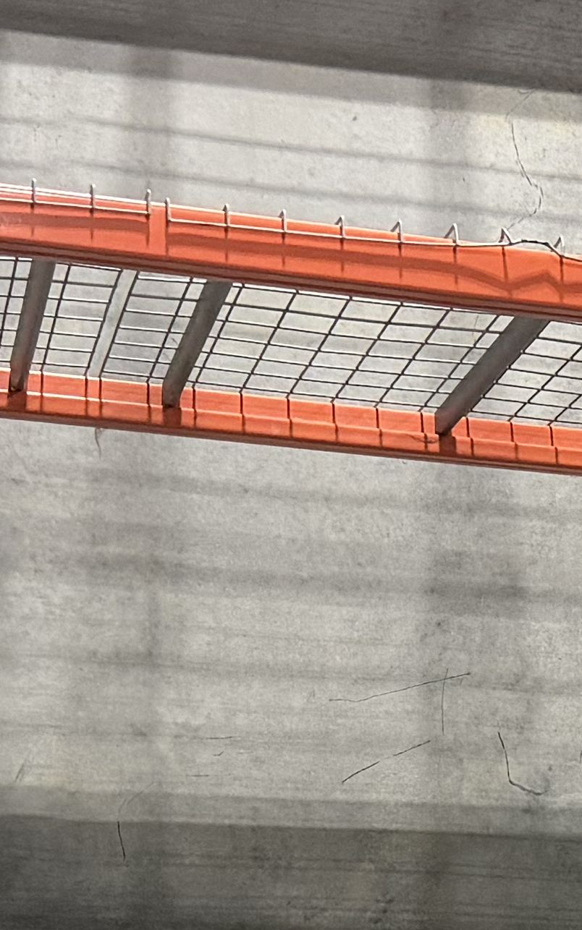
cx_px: 840
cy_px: 1082
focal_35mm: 113
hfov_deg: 11.2
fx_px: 2867
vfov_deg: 17.7
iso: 320
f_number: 1.78
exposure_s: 1/60
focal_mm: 6.76
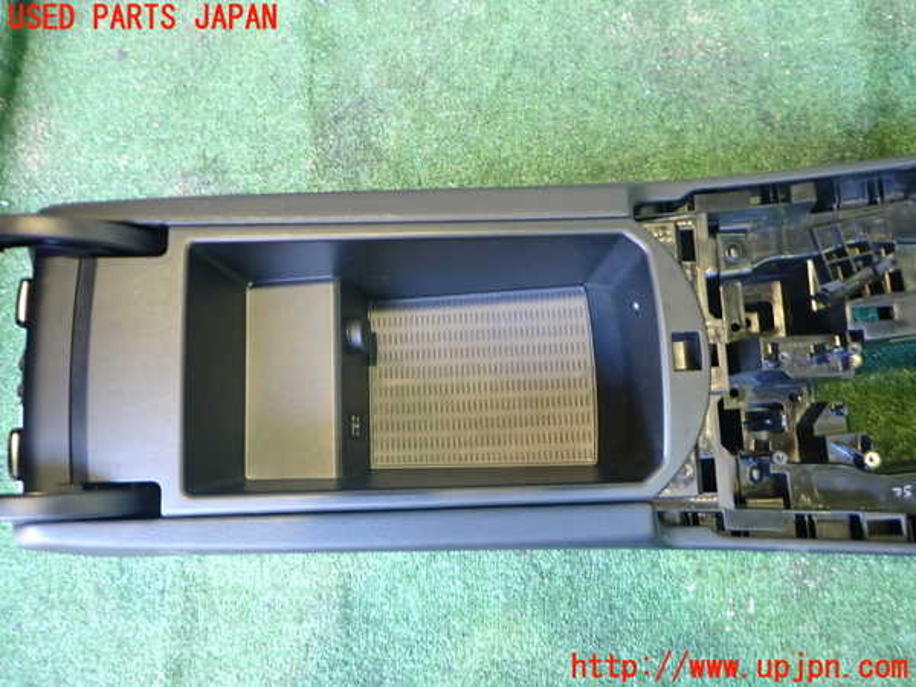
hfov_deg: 69.4
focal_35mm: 25
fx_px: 662
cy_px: 344
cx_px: 458
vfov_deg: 54.9
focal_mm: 4.5
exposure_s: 1/30
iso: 500
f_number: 2
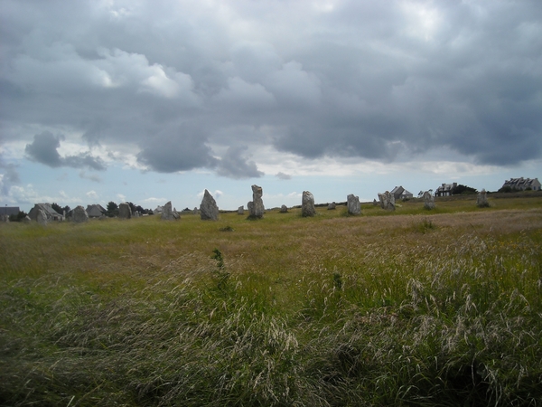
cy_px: 204
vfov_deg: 40.7
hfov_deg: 52.6
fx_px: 548
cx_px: 271
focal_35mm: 35
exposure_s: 1/438
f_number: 5.6
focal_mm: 5.7
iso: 64
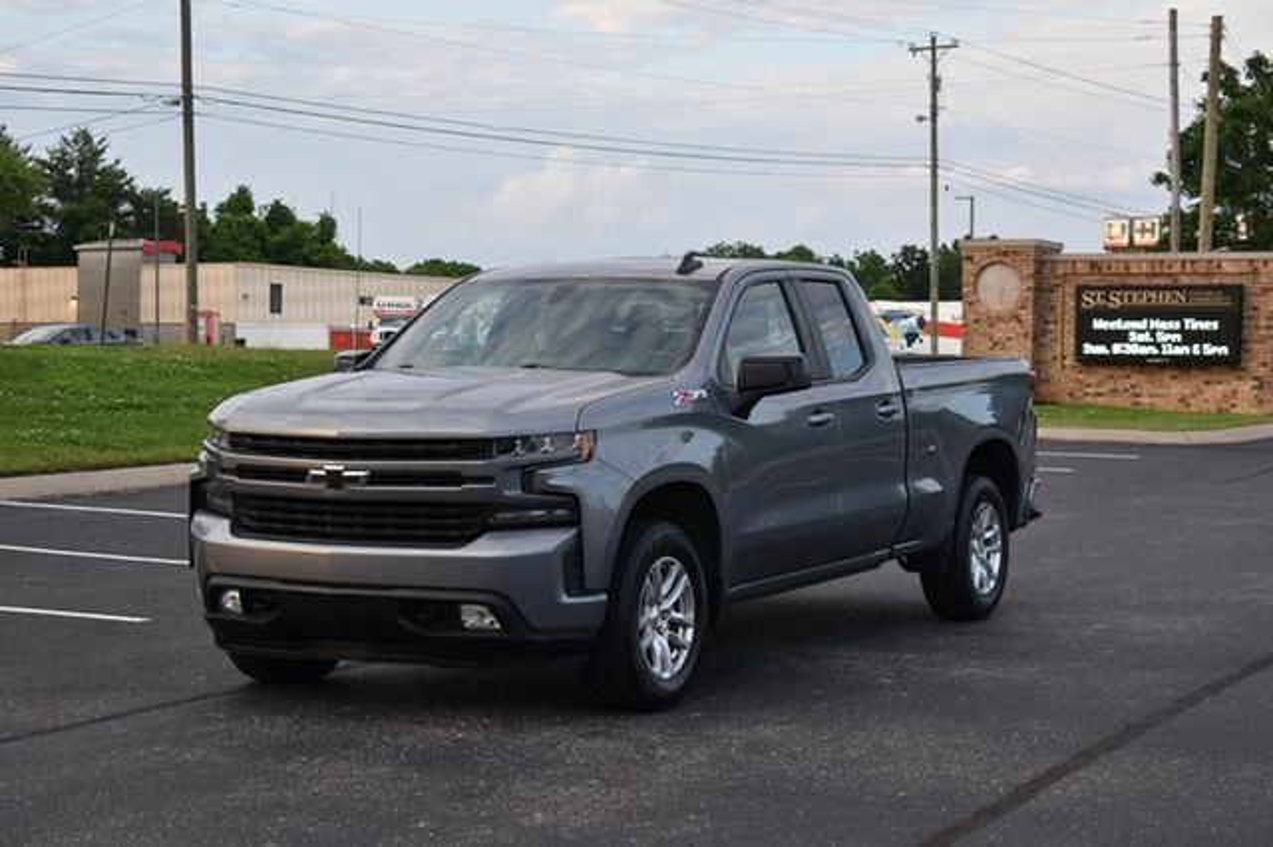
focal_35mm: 72
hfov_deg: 28.1
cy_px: 424
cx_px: 636
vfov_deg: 18.9
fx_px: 2545
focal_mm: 48
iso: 320
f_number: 5.6
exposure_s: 1/250
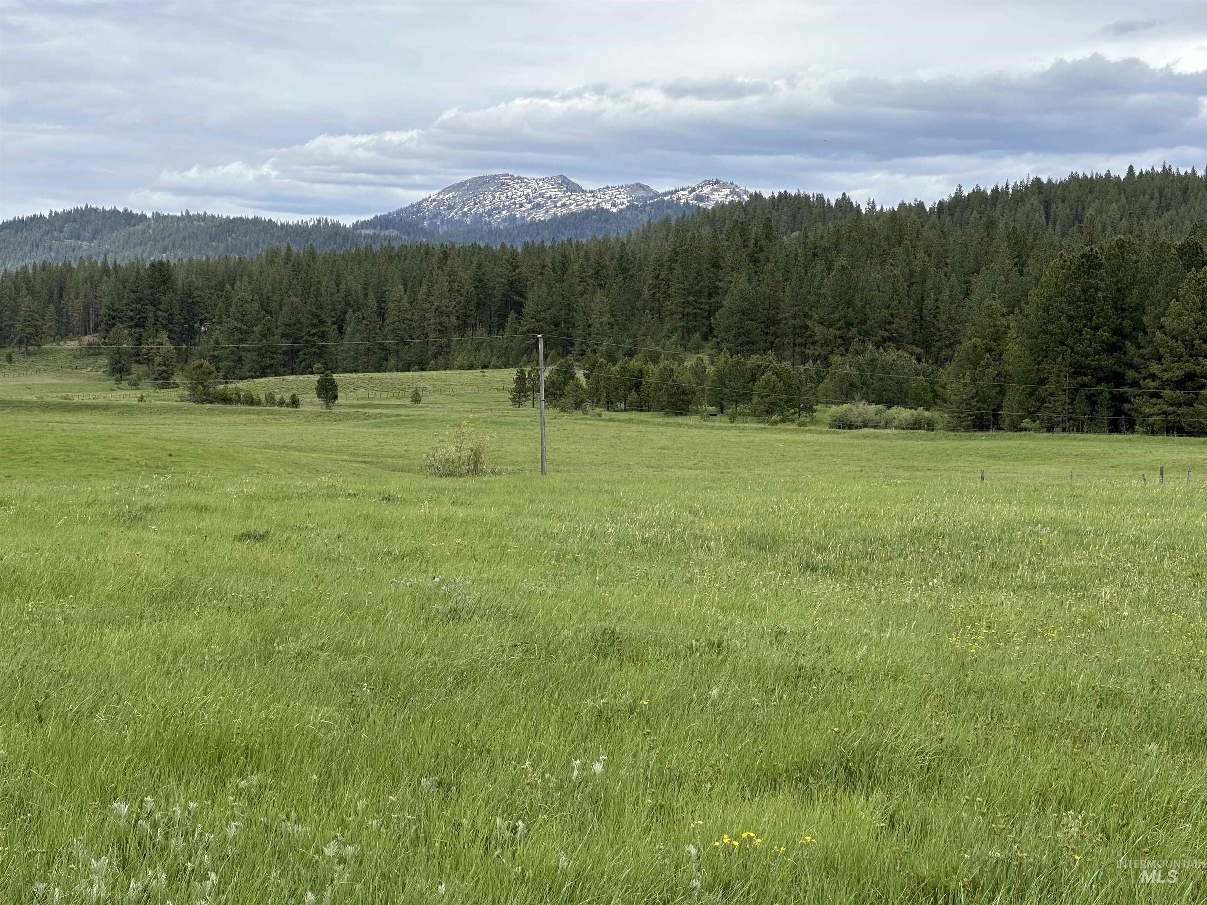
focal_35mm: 77
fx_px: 2685
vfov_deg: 19.1
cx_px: 604
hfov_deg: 25.3
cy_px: 452
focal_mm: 9
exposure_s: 1/541
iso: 32
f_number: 2.8
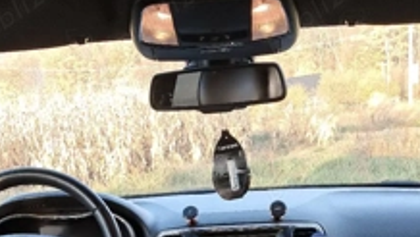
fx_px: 602
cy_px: 328
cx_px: 216
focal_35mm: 54
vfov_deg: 20.0
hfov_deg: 38.5
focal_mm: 4
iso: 64
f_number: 1.8
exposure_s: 1/60.2
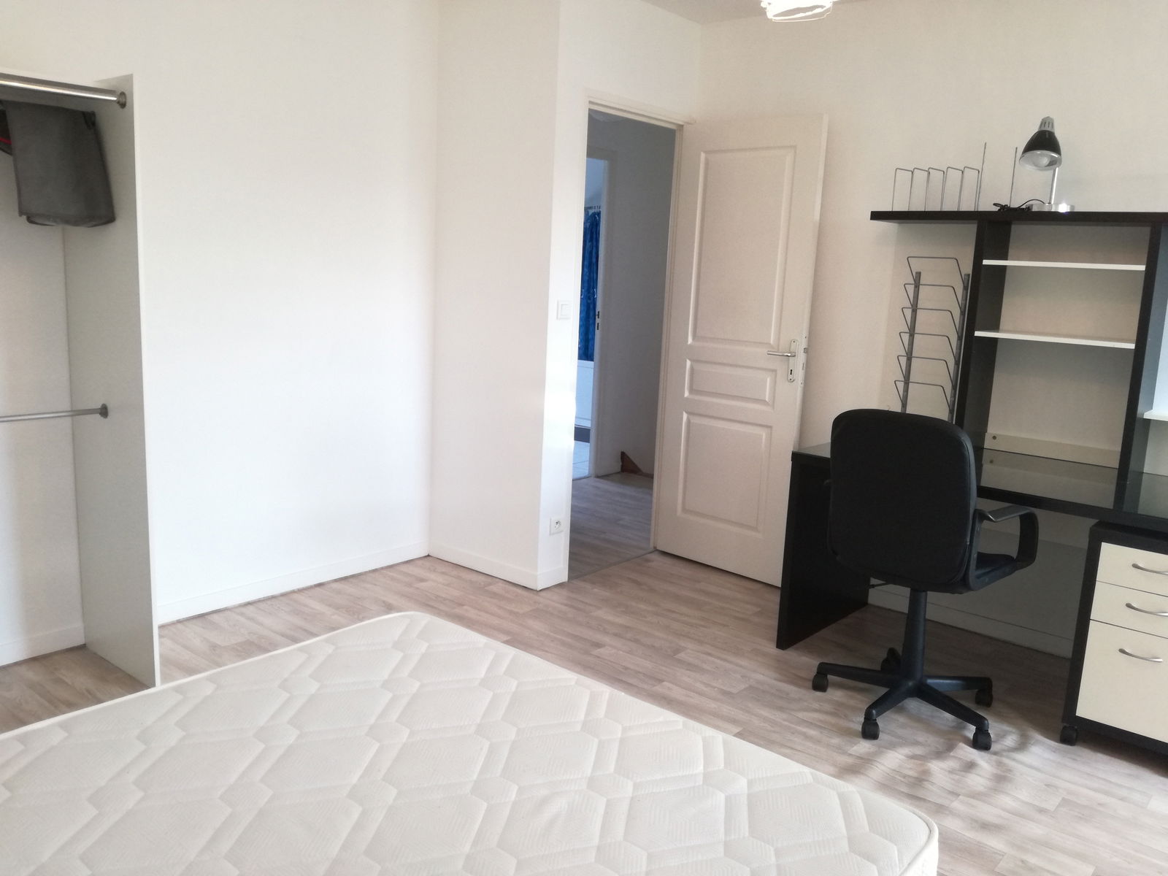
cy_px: 438
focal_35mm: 27
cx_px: 584
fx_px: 911
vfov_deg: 51.4
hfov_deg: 65.3
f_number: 2
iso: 160
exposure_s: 1/33.3
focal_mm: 3.79
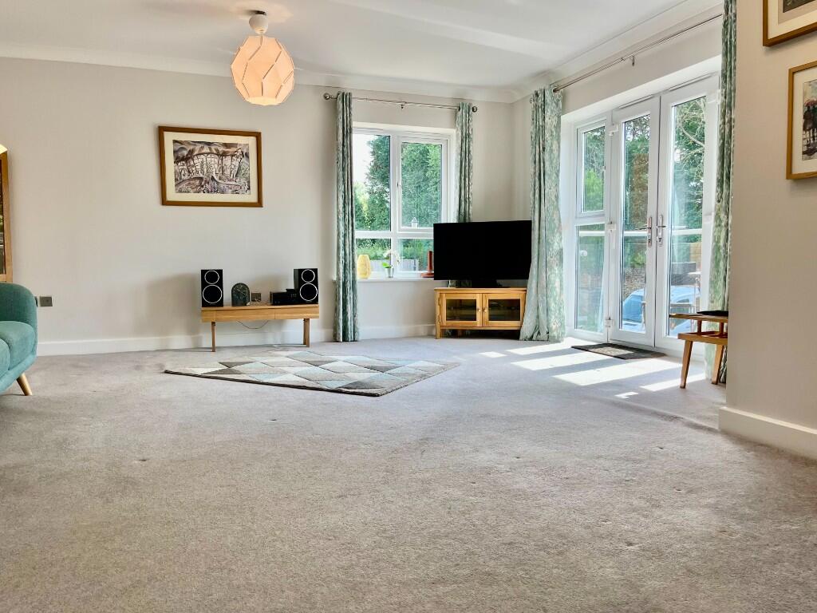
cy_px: 306
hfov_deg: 67.3
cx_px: 408
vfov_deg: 53.1
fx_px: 614
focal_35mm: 26
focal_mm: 5.1
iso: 40
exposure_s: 1/203
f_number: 1.6
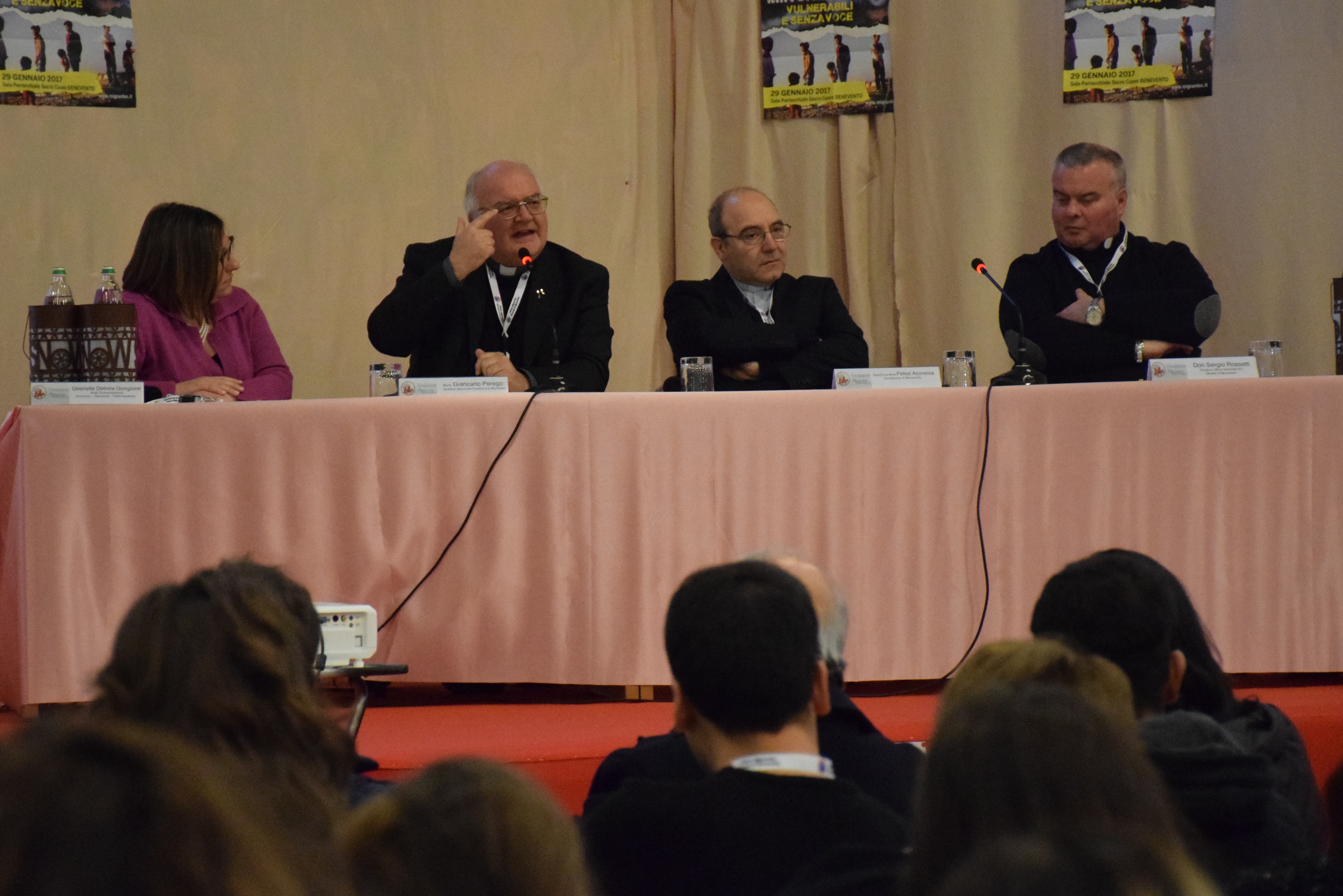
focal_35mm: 180
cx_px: 610
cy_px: 409
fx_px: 6716
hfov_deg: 11.4
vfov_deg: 7.6
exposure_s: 1/125
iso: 6400
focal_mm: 100
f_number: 5.6
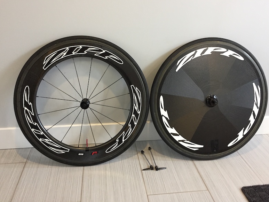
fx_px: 233
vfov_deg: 46.8
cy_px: 101
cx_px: 139
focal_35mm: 30
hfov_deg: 59.9
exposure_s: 1/17
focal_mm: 4.15
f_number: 2.2
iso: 250
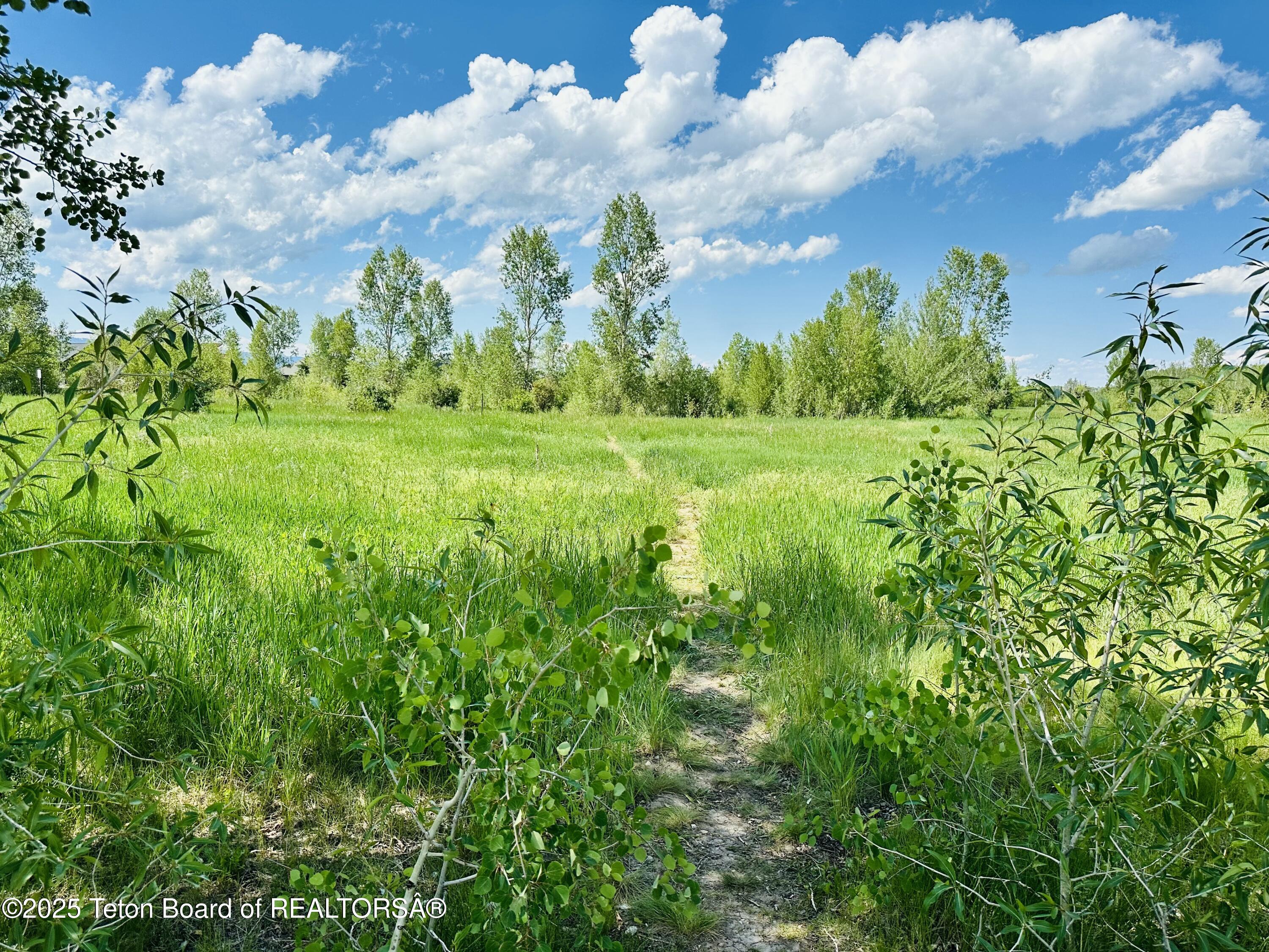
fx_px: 880
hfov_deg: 71.6
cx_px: 634
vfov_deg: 56.8
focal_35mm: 24
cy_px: 476
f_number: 1.78
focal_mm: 6.86
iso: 80
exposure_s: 1/5000
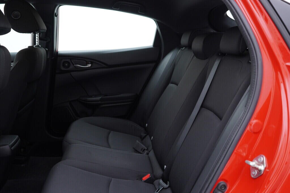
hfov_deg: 53.1
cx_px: 145
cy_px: 96
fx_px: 290
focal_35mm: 36
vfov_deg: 36.9
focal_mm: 24
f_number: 2.8
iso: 160
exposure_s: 1/40
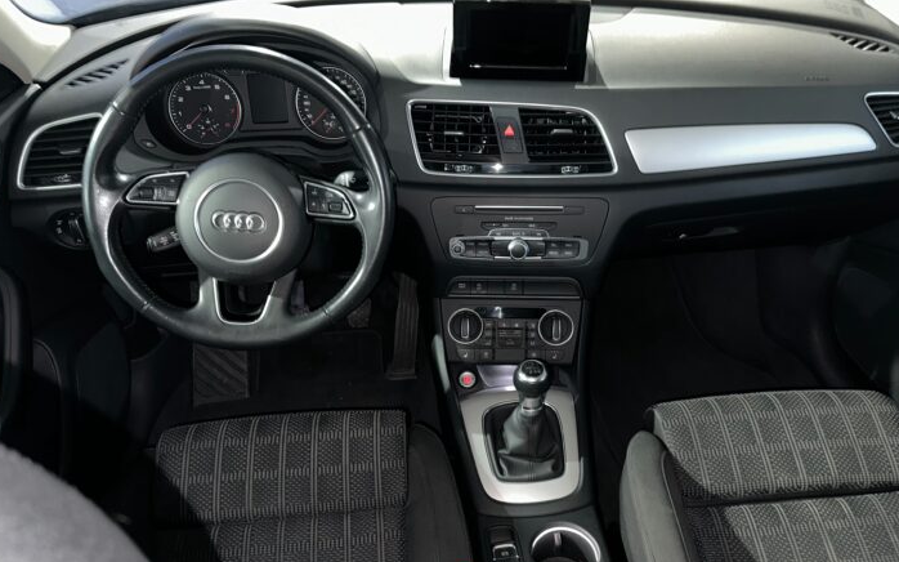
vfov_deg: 43.1
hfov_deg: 64.6
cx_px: 474
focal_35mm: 29
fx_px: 710
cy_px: 301
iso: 125
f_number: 1.78
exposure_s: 1/4
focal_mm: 6.86
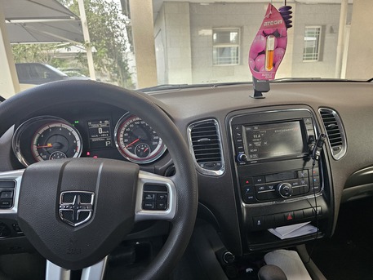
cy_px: 140
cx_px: 186
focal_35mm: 23
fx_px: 248
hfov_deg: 73.9
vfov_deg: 58.9
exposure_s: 1/120
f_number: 1.7
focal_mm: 6.3
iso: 400
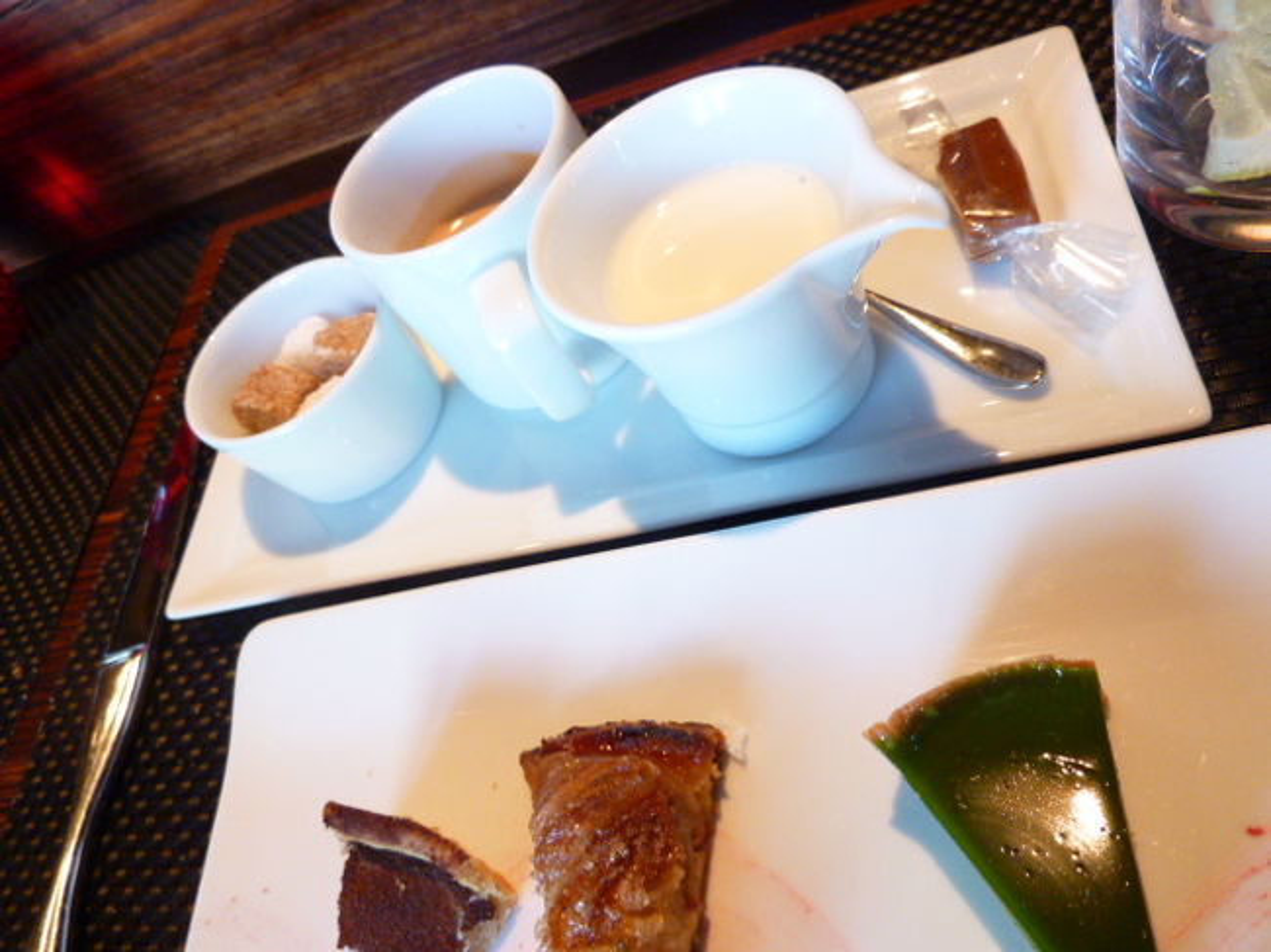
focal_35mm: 25
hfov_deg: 69.4
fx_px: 918
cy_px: 476
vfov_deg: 54.8
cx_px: 636
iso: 400
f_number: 3.3
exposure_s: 1/30
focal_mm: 4.1
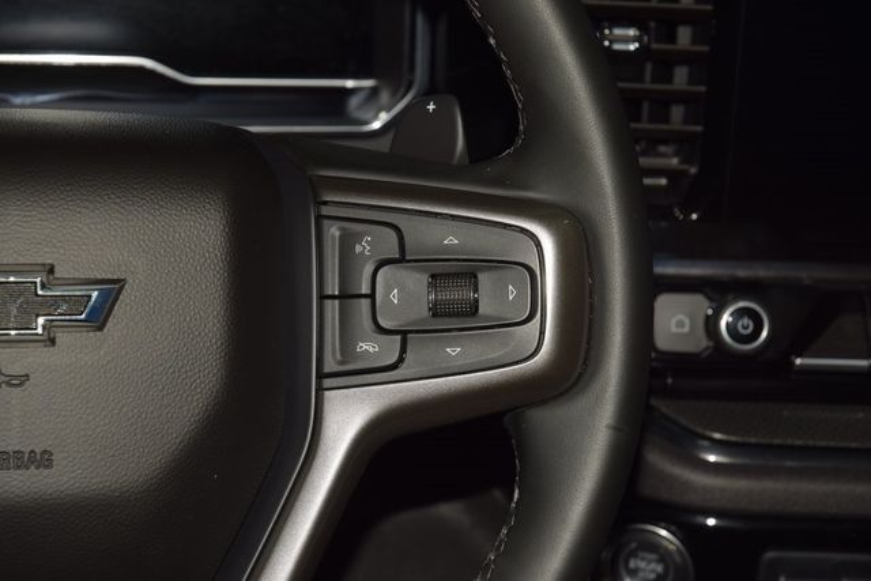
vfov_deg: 13.0
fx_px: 2541
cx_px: 436
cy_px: 290
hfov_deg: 19.5
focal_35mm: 105
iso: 100
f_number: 8
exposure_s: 1/125
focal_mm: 70
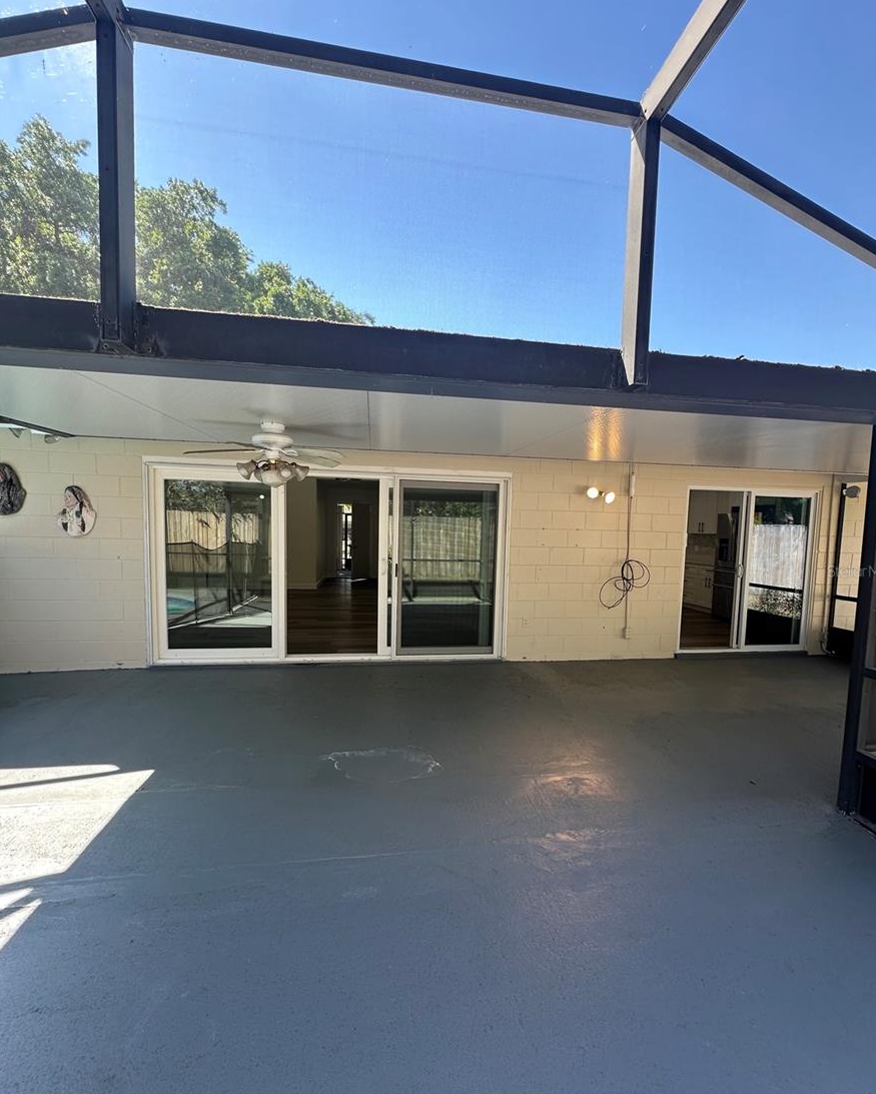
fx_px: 486
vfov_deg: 96.7
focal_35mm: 15
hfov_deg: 84.1
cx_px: 448
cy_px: 571
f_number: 2.2
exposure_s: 1/113
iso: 40
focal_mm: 2.22
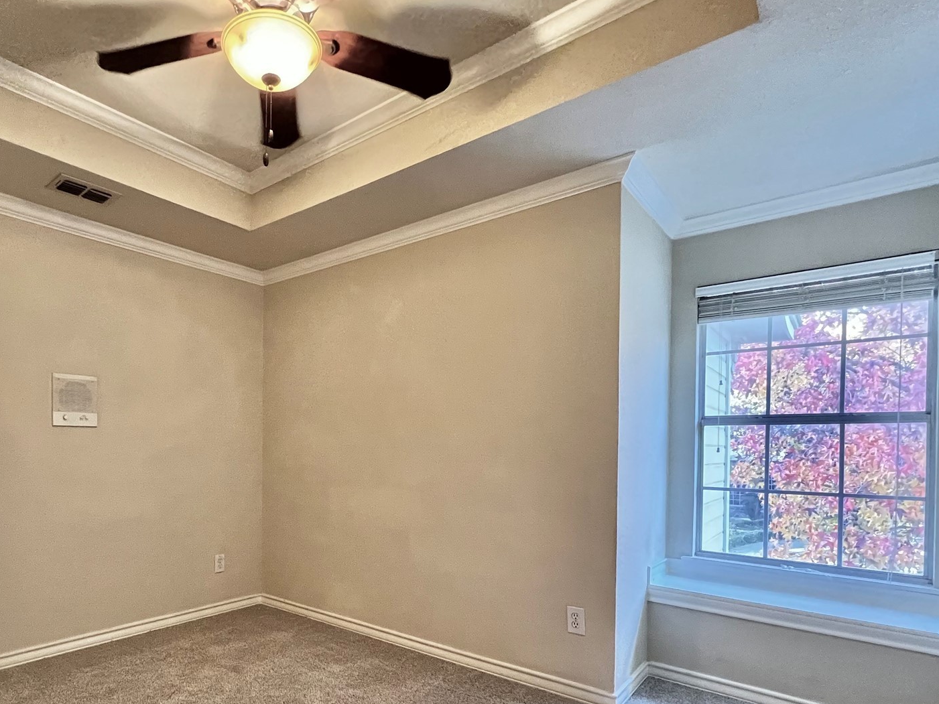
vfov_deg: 67.4
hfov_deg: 82.2
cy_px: 449
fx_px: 515
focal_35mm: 19
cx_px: 326
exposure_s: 1/60
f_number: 1.8
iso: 640
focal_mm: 1.57
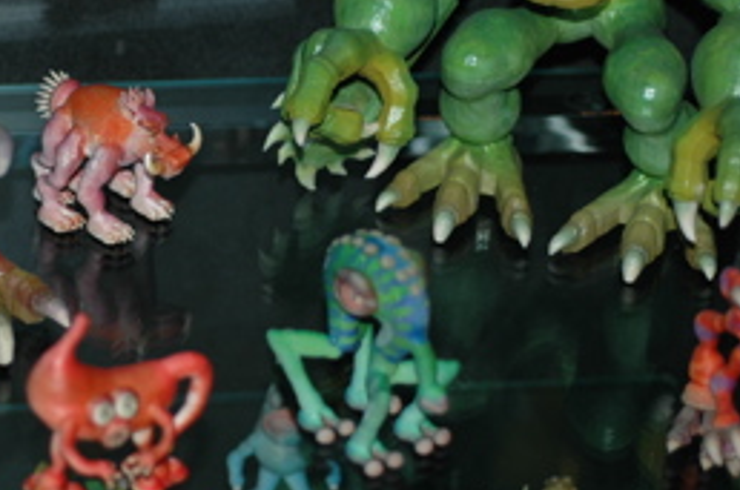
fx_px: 3037
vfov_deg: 9.2
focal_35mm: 148
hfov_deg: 13.8
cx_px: 139
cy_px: 149
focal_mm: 60
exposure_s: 1/60
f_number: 2.8
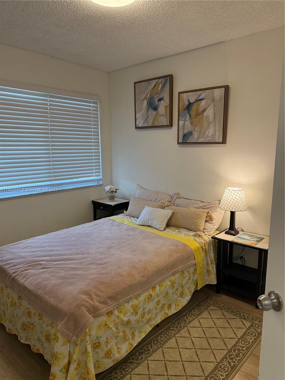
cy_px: 190
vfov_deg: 71.6
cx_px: 142
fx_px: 263
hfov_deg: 56.8
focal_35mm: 24
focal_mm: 6.76
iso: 200
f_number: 1.78
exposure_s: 1/222
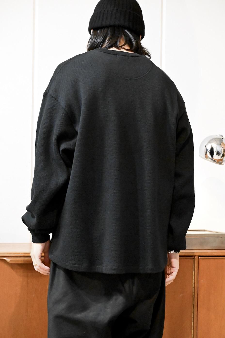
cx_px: 112
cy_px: 169
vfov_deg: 27.0
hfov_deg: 18.2
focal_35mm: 75
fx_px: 703
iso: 25600
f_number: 6.3
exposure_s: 1/160
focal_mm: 50
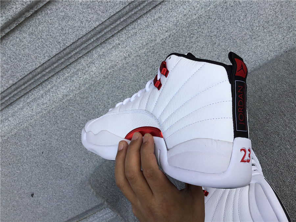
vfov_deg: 45.4
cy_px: 111
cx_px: 148
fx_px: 265
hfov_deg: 58.4
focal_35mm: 31
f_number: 2.4
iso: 25
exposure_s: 1/741
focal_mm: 3.3
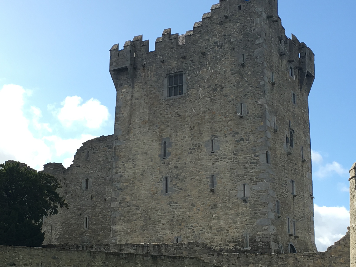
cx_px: 139
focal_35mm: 71
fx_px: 730
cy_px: 157
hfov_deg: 27.3
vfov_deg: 20.7
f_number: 2.2
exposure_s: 1/938
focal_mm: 4.15
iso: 25
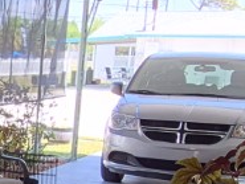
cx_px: -135
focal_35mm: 101
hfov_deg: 17.3
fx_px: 715
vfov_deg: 14.5
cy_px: 173
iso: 50
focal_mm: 1.74
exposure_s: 1/120
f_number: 2.2
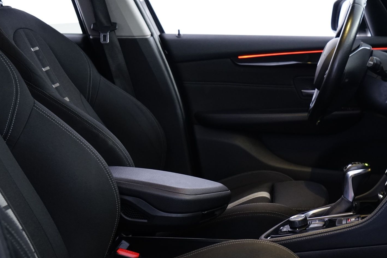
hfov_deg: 31.5
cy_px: 179
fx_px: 667
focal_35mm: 62
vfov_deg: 21.8
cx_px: 315
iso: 1600
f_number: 5
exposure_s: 1/8
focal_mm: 35
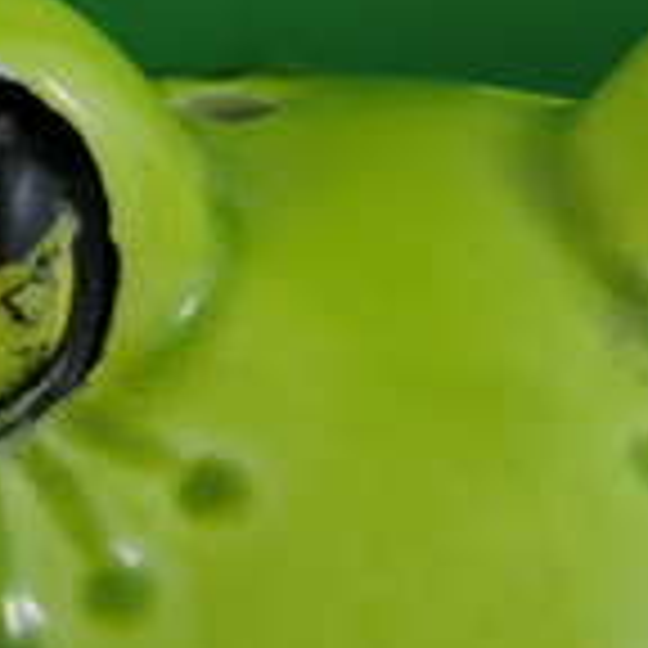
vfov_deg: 9.2
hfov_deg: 8.7
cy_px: 288
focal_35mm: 190
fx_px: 4024
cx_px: -637
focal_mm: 7.2
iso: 200
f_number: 3.8
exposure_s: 1/125
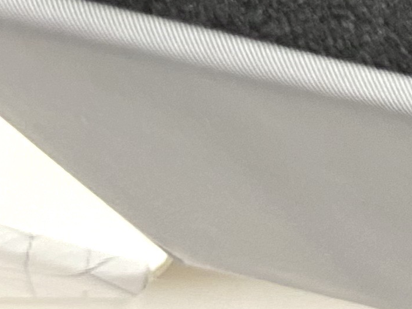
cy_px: -390
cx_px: 1111
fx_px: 1773
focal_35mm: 149
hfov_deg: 10.6
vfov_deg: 9.1
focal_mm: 4.25
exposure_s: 1/60
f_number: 1.8
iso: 125
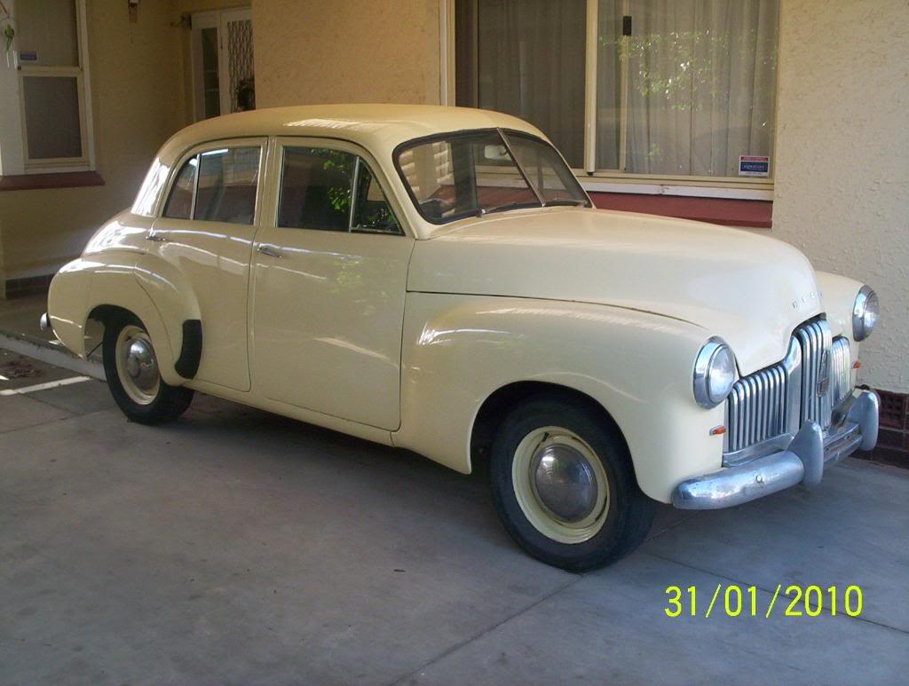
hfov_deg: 48.9
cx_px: 454
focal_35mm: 38
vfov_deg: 37.9
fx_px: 1000
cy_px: 343
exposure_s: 1/71.6
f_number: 4.5
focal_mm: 4.99
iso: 100
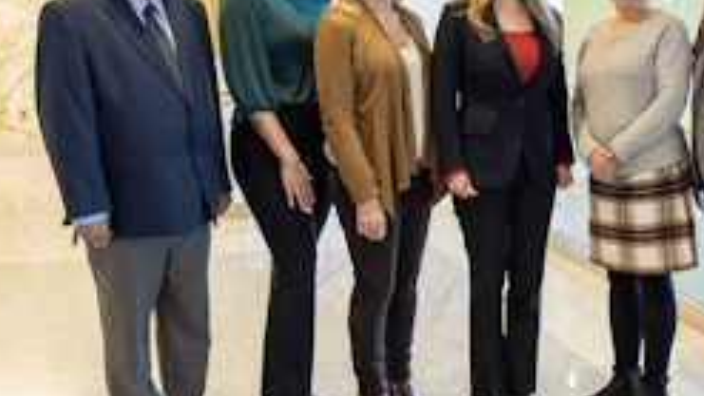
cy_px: 134
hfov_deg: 33.5
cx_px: 638
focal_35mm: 59
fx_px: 1101
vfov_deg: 20.3
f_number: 5
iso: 2000
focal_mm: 29
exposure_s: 1/125
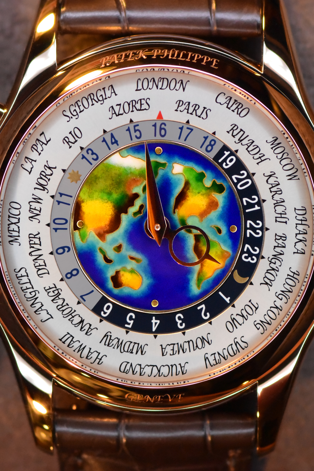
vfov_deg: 7.3
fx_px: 3702
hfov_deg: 4.9
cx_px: 157
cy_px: 236
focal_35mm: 283
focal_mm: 105
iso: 3200
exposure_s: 1/125
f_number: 6.3
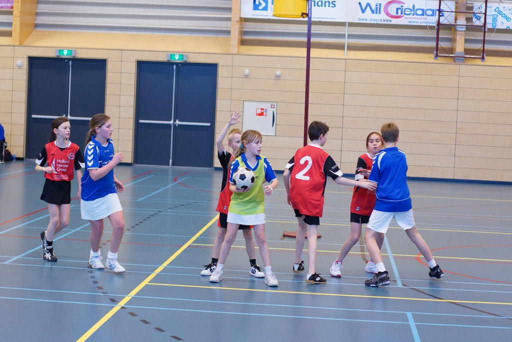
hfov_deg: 27.0
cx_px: 256
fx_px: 1067
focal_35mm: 75
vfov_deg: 18.2
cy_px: 171
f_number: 2.5
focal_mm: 50
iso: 800
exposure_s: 1/200
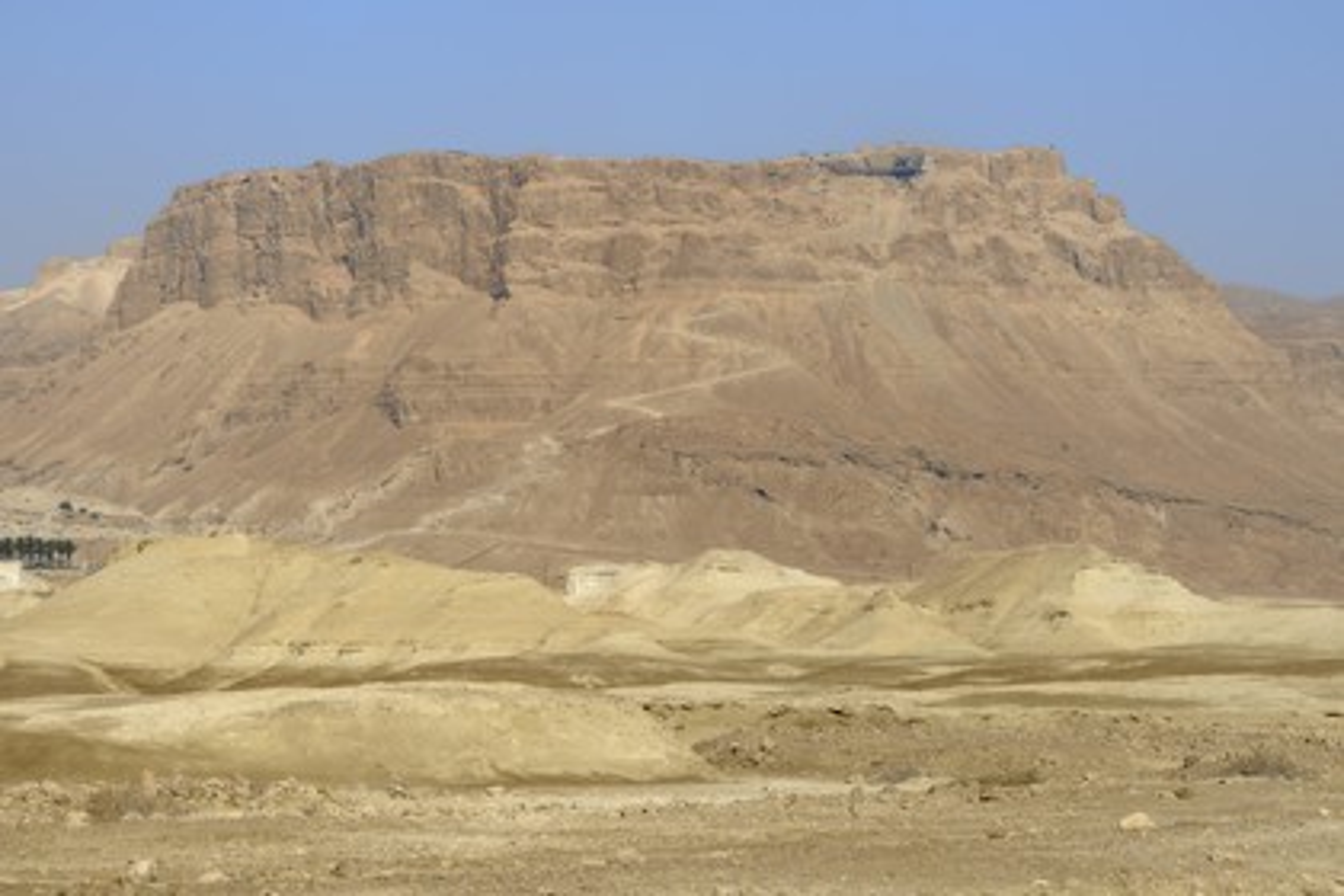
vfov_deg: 14.0
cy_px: 448
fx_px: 3658
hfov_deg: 20.8
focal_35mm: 98
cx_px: 672
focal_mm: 98
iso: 200
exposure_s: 1/640
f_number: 11
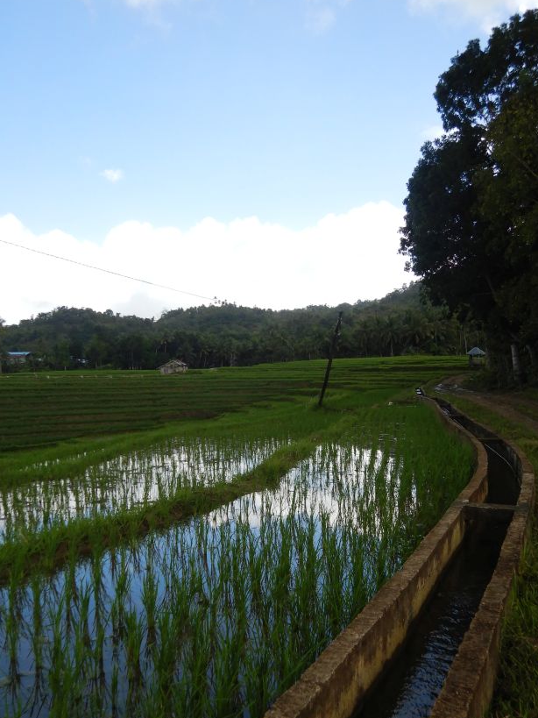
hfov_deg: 46.7
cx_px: 294
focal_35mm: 30
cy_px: 437
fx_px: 622
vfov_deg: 59.4
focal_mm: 4.3
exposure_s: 1/1250
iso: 125
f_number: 2.8
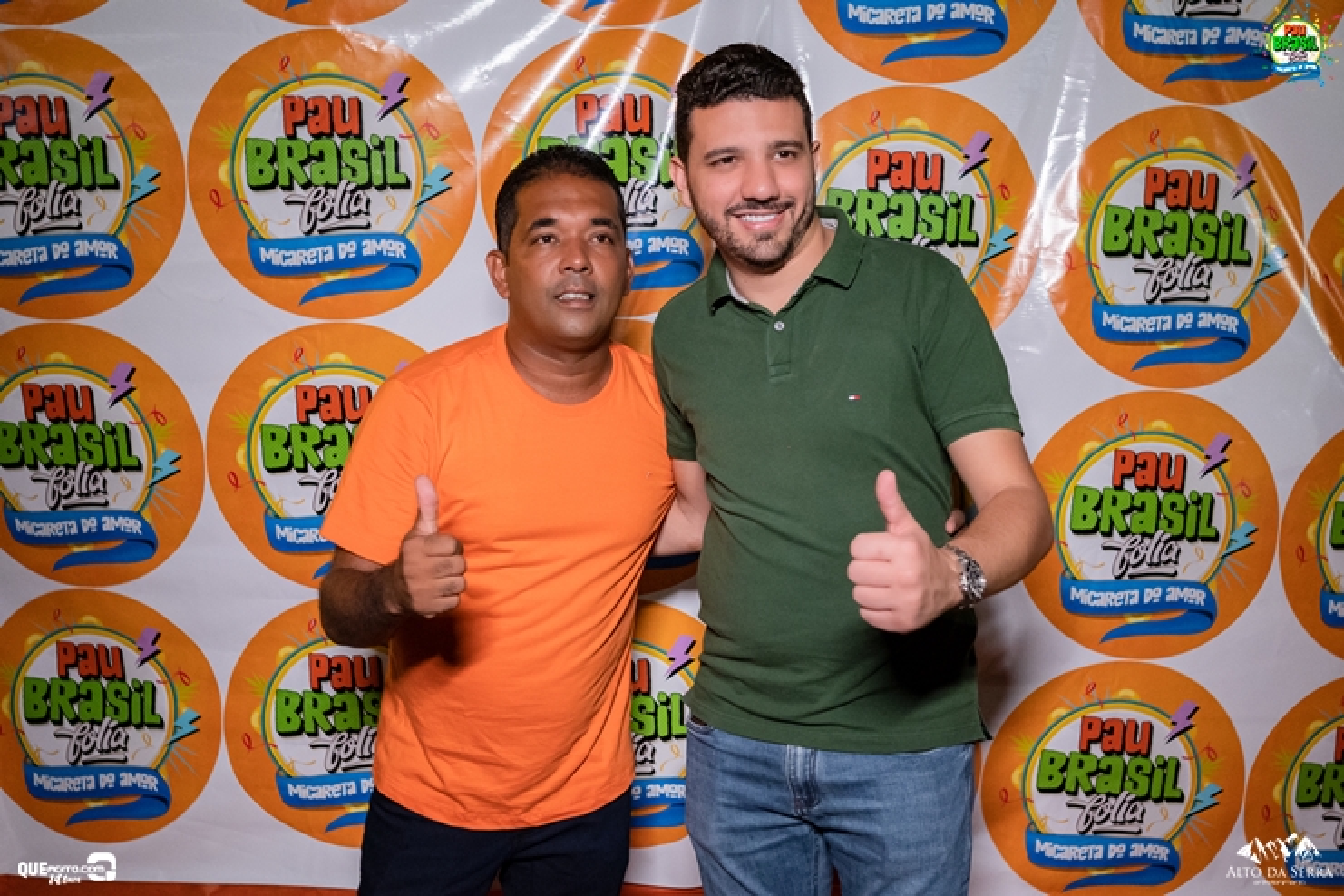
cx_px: 672
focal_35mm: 36
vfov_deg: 36.9
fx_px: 1344
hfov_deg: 53.1
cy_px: 448
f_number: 2.8
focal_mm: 24
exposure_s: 1/320
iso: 2500
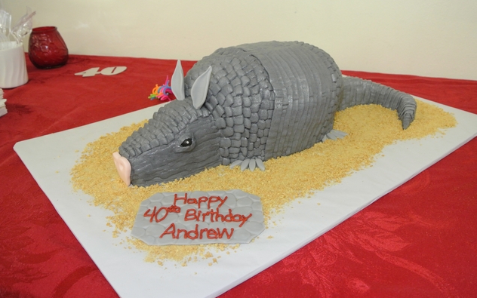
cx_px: 241
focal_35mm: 32
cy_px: 155
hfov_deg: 59.7
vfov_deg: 39.4
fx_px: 416
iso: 800
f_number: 4.5
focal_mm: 11.8
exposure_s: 1/60
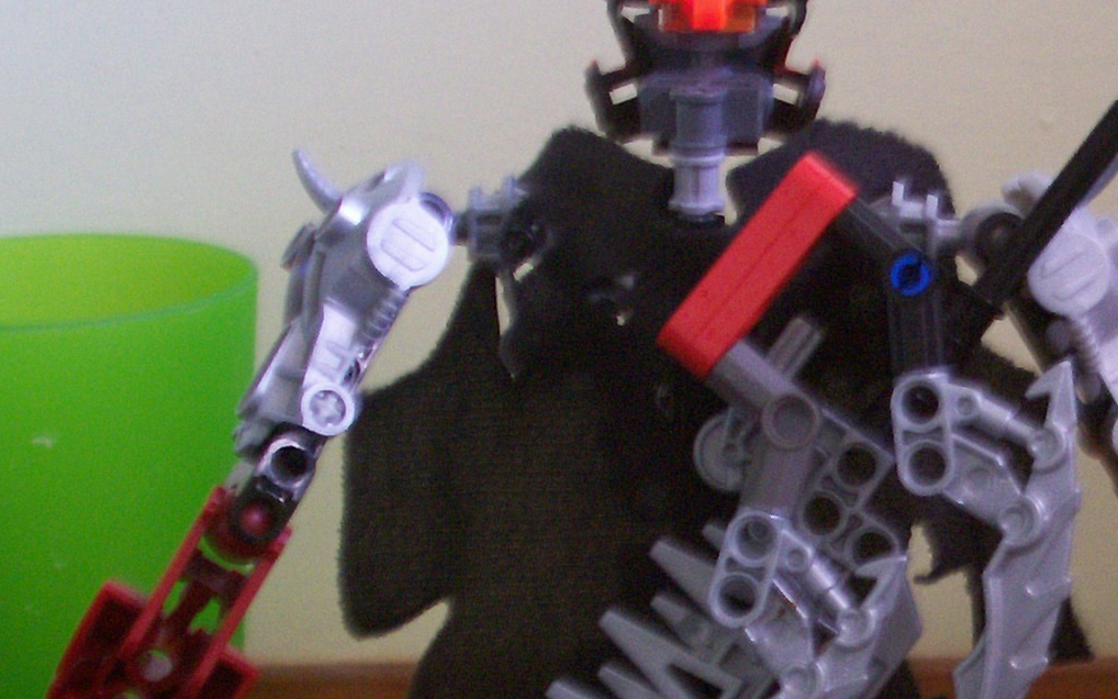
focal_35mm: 113
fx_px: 3443
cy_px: 699
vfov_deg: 11.5
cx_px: 1078
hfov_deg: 18.1
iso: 160
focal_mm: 8.7
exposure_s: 1/8
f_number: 3.2
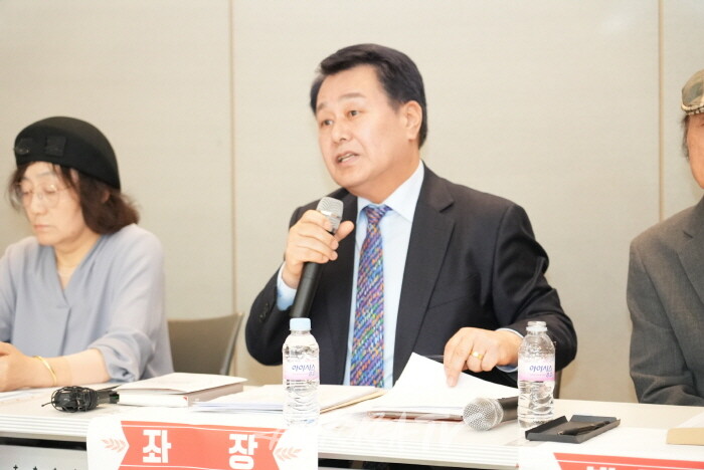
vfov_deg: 15.6
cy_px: 235
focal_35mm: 88
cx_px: 352
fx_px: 1722
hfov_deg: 23.1
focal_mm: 88
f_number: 4
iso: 8000
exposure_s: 1/200
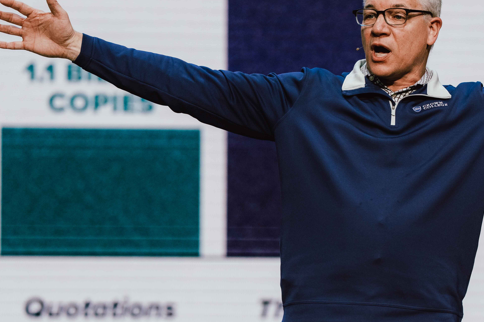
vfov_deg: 3.5
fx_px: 5270
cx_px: 363
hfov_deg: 5.3
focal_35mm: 392
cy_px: 205
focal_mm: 164
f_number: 2.8
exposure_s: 1/400
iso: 1000
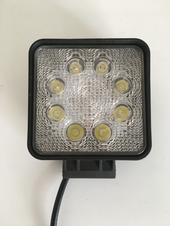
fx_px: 190
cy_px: 113
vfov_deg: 61.7
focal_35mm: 29
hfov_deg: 48.2
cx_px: 85
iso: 80
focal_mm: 4.15
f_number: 2.2
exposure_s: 1/33
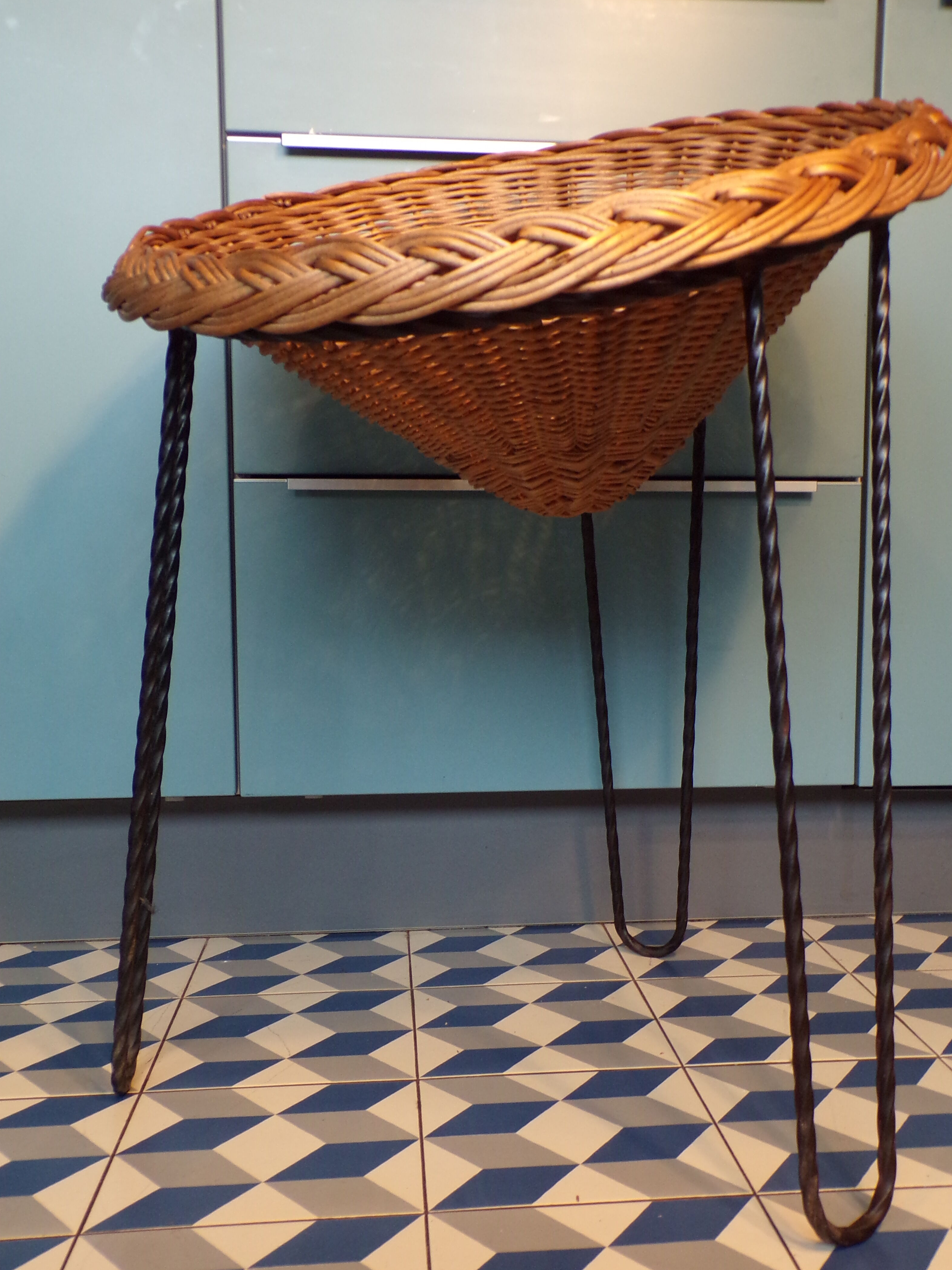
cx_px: 507
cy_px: 664
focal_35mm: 35
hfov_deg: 40.7
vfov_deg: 52.6
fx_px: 1283
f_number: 3.2
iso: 200
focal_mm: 5.8
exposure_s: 1/20
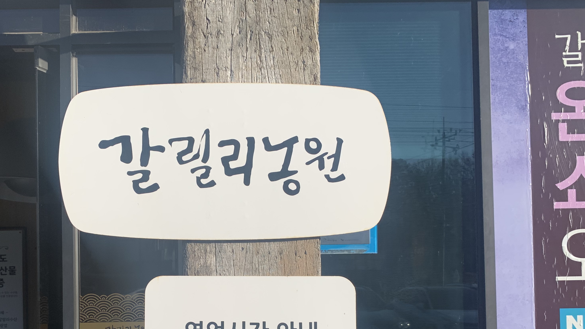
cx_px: 227
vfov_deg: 29.5
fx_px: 605
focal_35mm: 39
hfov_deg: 51.2
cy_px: 280
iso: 25
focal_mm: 4.25
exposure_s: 1/2257
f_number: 1.8
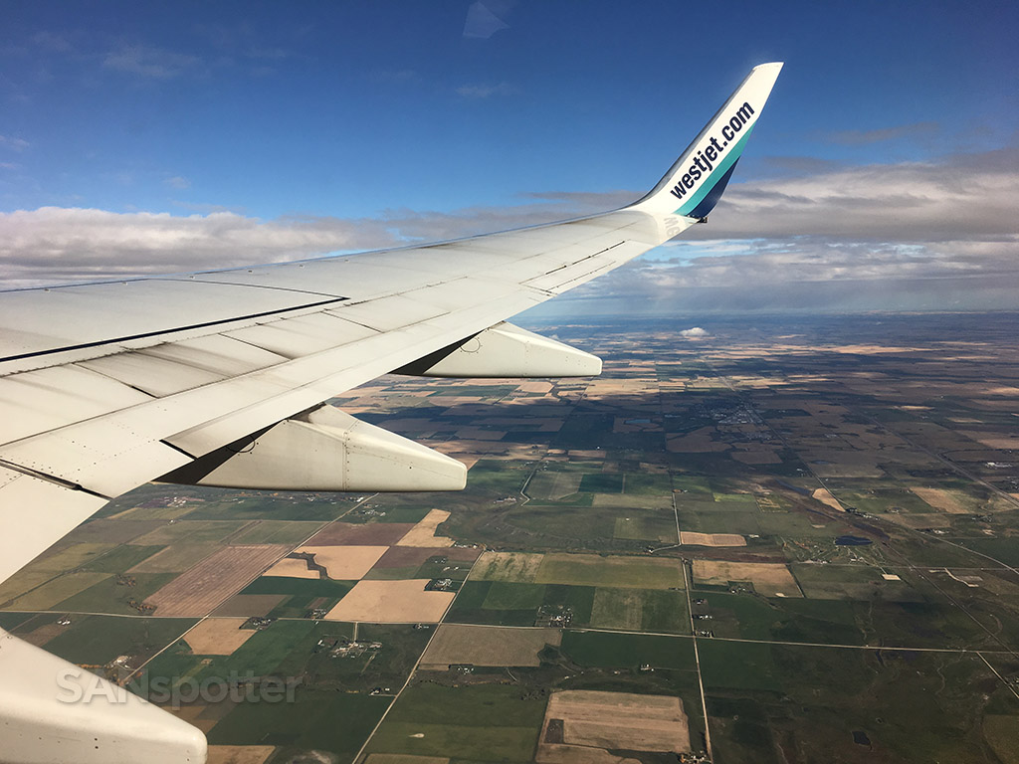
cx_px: 510
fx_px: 854
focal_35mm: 29
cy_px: 382
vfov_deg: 48.2
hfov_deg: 61.7
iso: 25
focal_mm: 4.15
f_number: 2.2
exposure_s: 1/1451
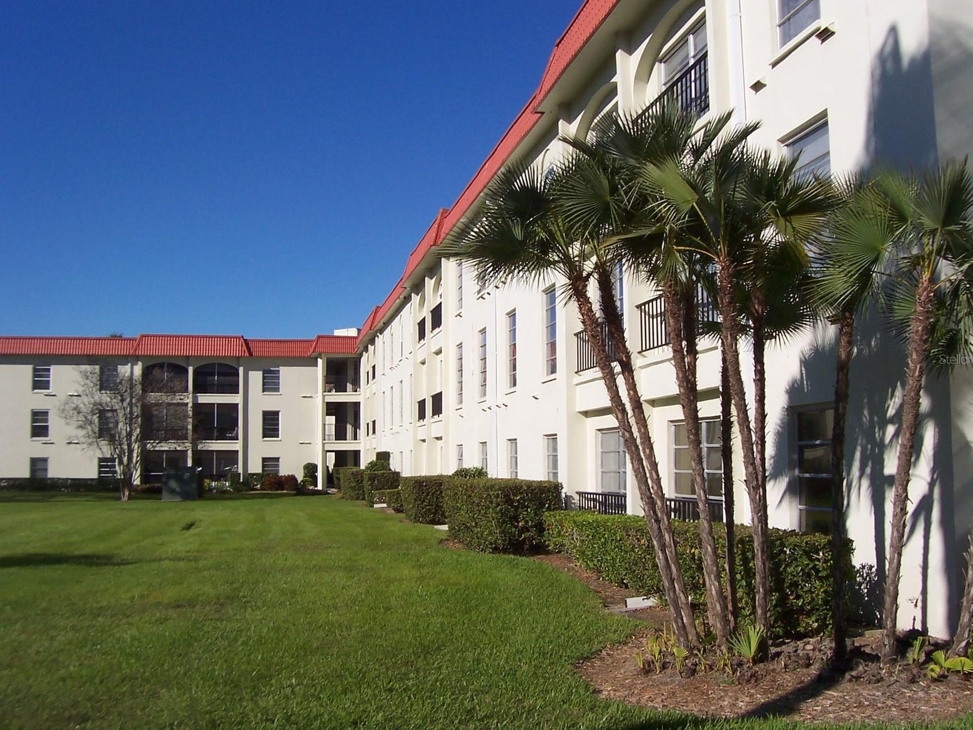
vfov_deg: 37.7
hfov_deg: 49.0
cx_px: 498
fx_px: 1068
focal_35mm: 38
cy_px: 359
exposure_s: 1/1000
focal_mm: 5.6
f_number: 5.6
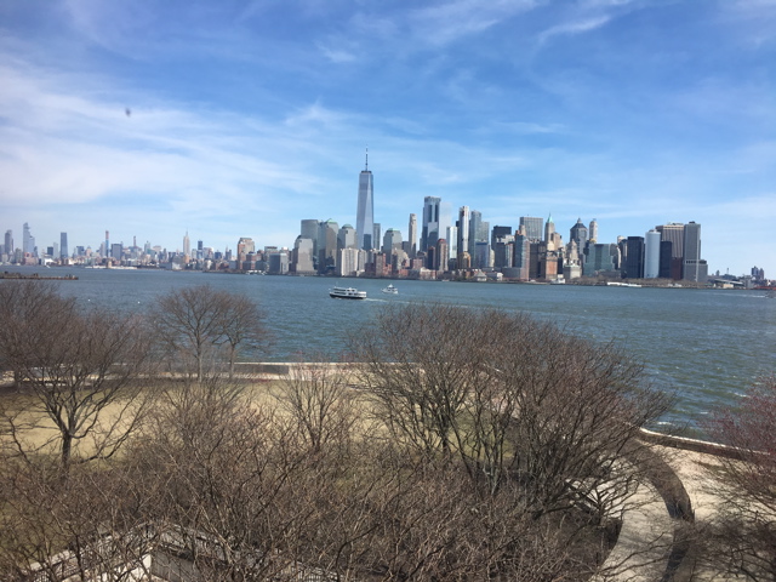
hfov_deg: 61.7
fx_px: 650
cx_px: 388
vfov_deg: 48.2
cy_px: 291
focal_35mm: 29
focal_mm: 4.15
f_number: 2.2
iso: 25
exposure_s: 1/1538
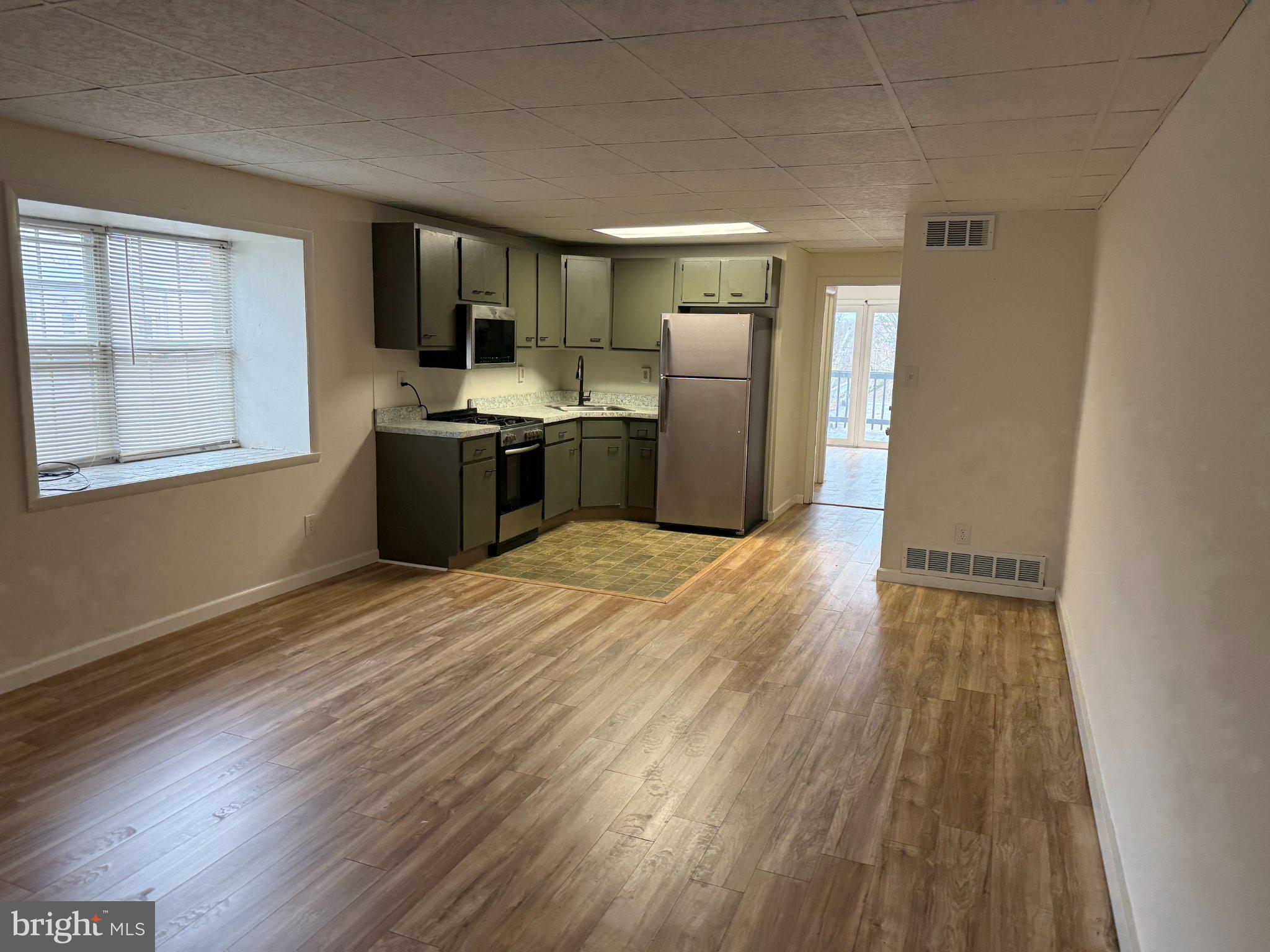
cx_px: 635
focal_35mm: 24
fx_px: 881
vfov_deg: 56.8
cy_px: 476
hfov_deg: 71.6
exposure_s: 1/120
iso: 250
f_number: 1.78
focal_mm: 6.76
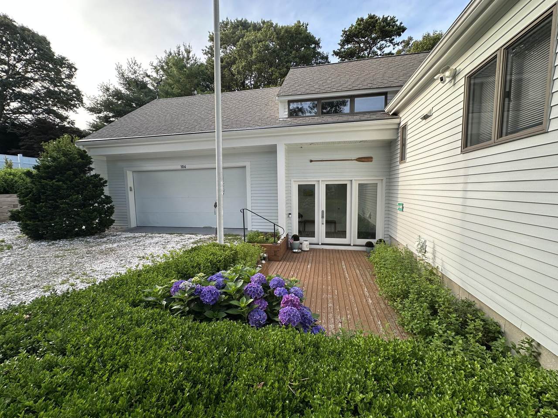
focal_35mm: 14
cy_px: 209
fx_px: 226
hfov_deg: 102.1
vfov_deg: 85.7
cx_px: 279
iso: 40
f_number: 2.2
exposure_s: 1/186
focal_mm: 2.22
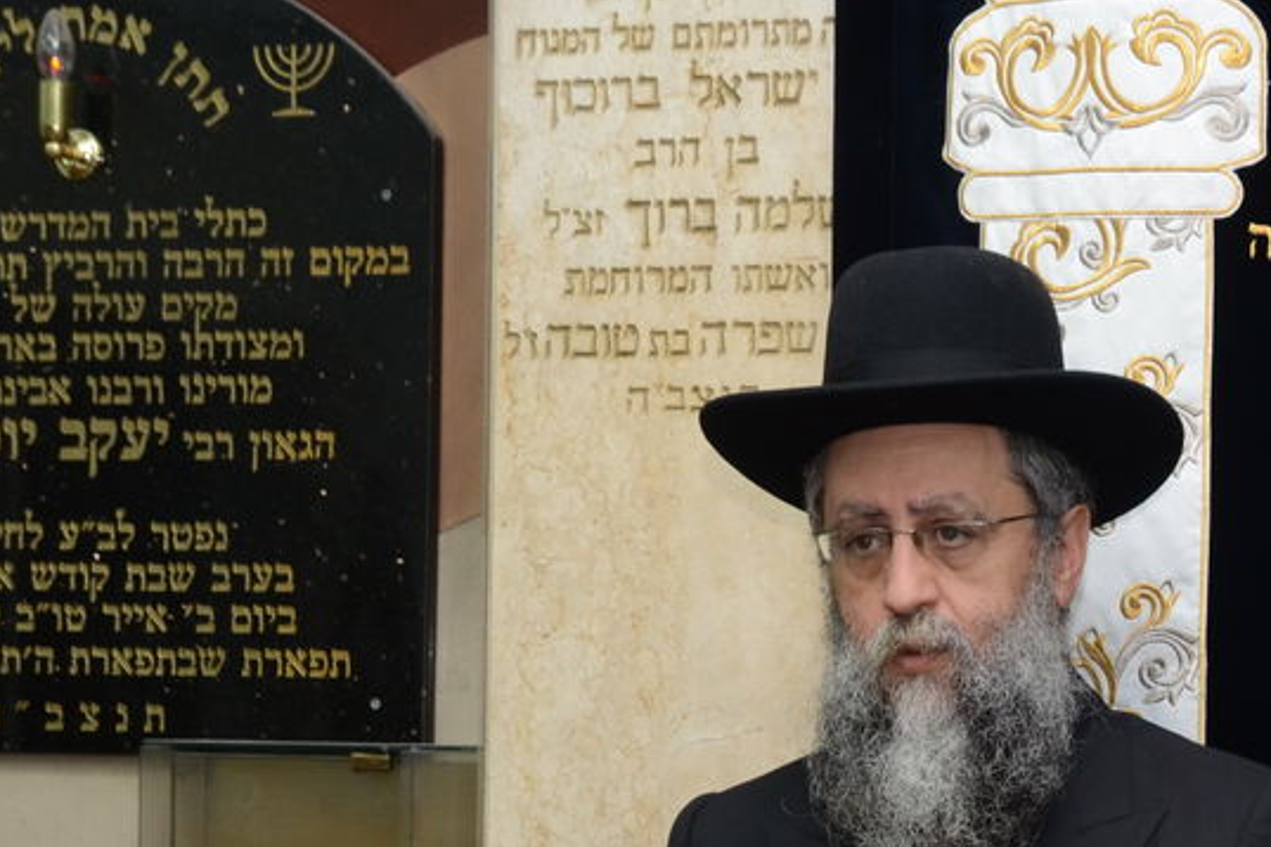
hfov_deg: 16.8
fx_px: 4130
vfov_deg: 11.7
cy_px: 718
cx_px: 1493
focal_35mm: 117
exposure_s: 1/125
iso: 640
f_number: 7.1
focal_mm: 30
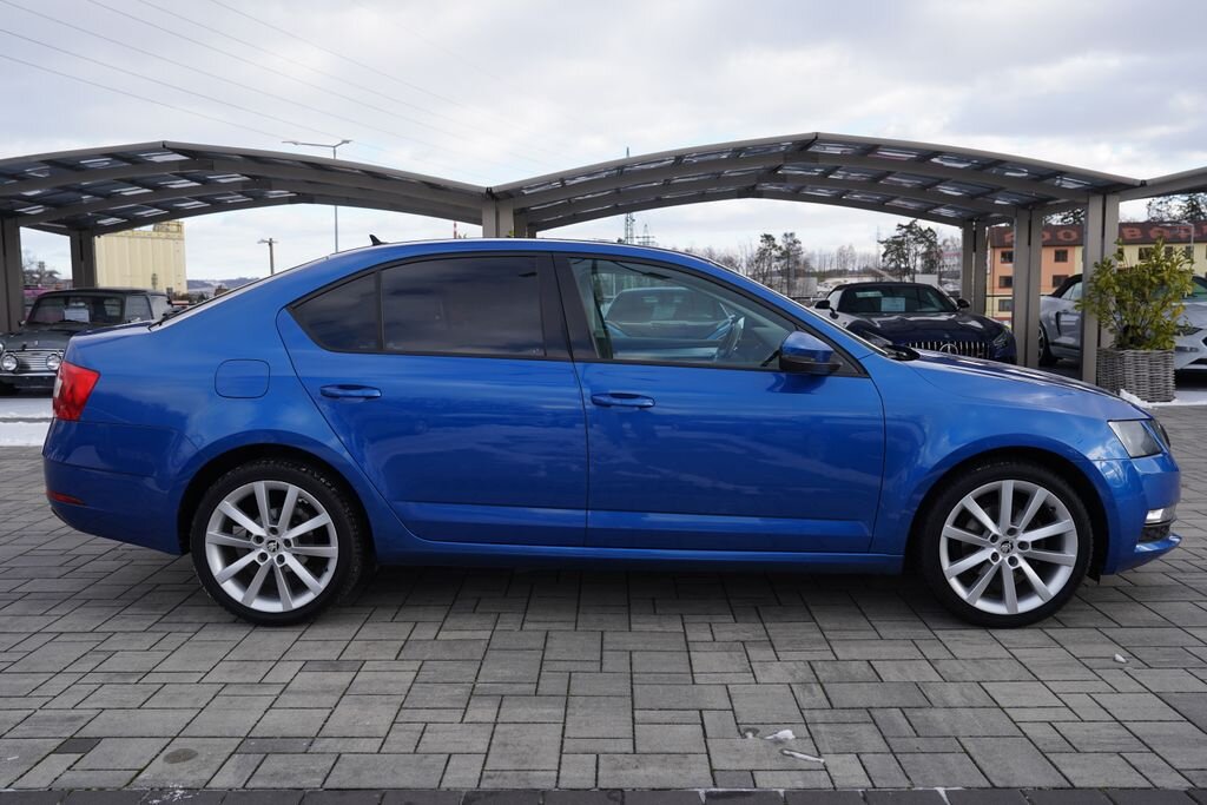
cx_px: 604
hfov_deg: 60.3
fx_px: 1039
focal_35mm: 31
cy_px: 402
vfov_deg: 42.3
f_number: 5.6
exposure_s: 1/160
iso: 100
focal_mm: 31
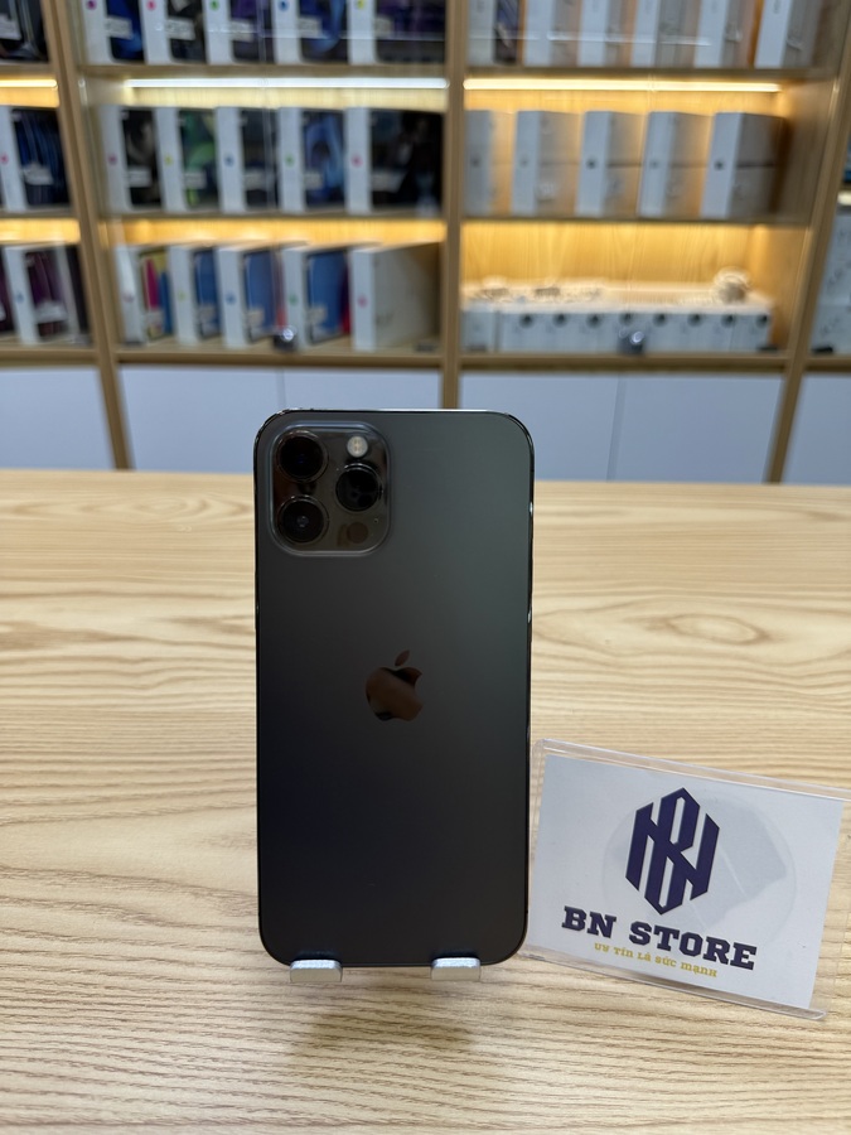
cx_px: 426
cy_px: 568
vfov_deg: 71.6
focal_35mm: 24
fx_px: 787
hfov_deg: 56.8
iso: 80
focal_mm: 6.76
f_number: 1.78
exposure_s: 1/120
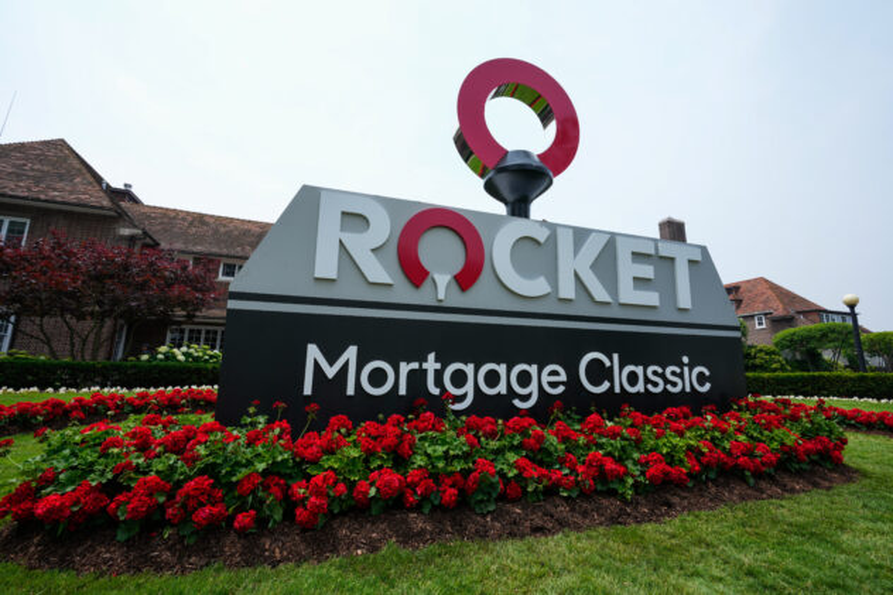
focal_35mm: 16
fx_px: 397
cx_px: 446
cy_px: 298
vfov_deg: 73.7
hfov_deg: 96.8
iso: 125
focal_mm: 16
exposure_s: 1/200
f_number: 8
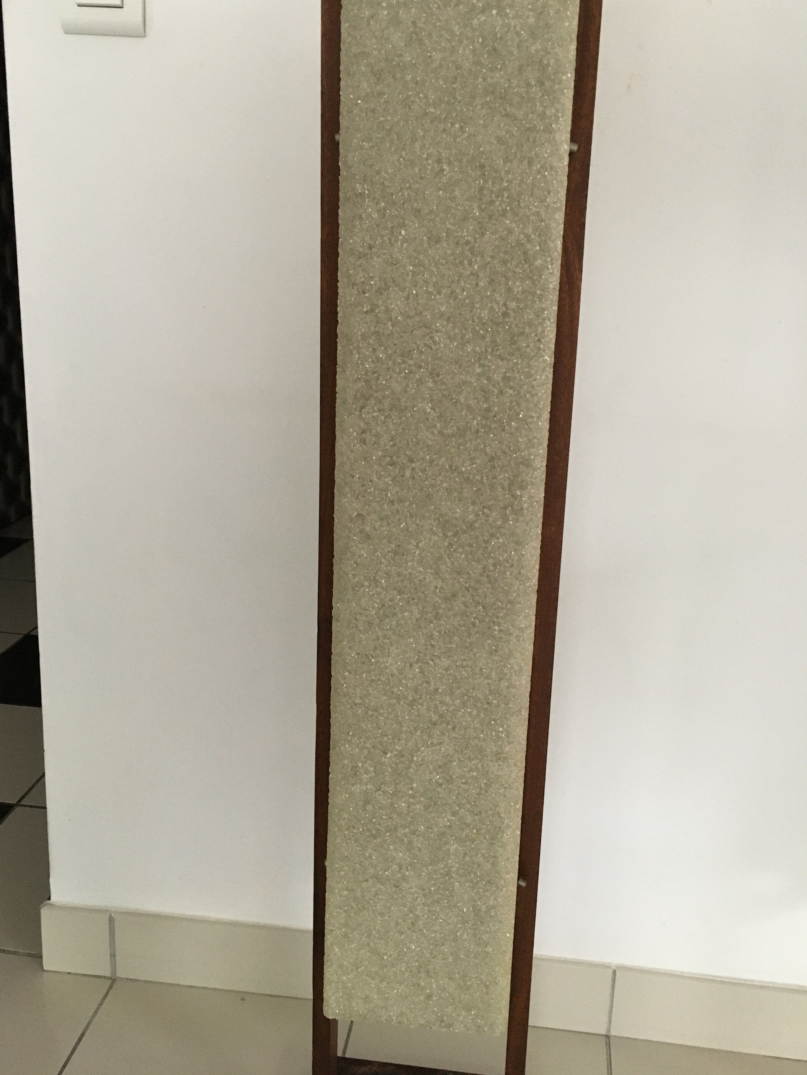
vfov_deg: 56.7
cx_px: 436
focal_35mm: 32
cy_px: 484
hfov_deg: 44.1
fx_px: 995
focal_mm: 4.15
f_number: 2.2
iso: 200
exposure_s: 1/30
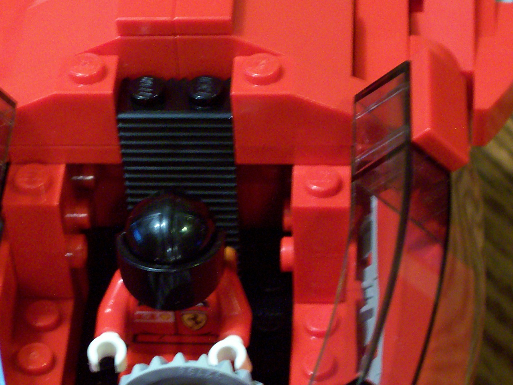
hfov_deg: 16.8
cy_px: 287
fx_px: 1734
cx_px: 154
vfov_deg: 12.6
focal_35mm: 117
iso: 160
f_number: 3.6
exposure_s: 1/5.66
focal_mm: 10.8
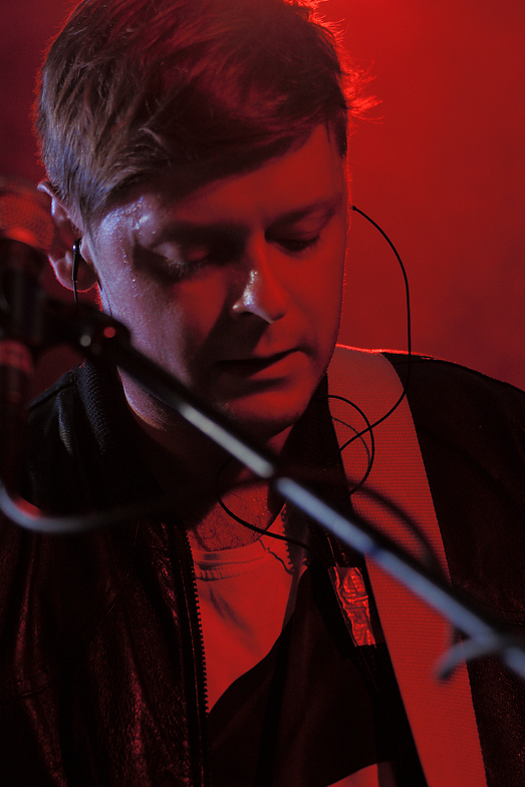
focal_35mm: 172
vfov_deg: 12.0
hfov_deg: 8.0
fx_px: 3764
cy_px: 365
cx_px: 237
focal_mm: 100
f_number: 2.8
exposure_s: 1/160
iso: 400
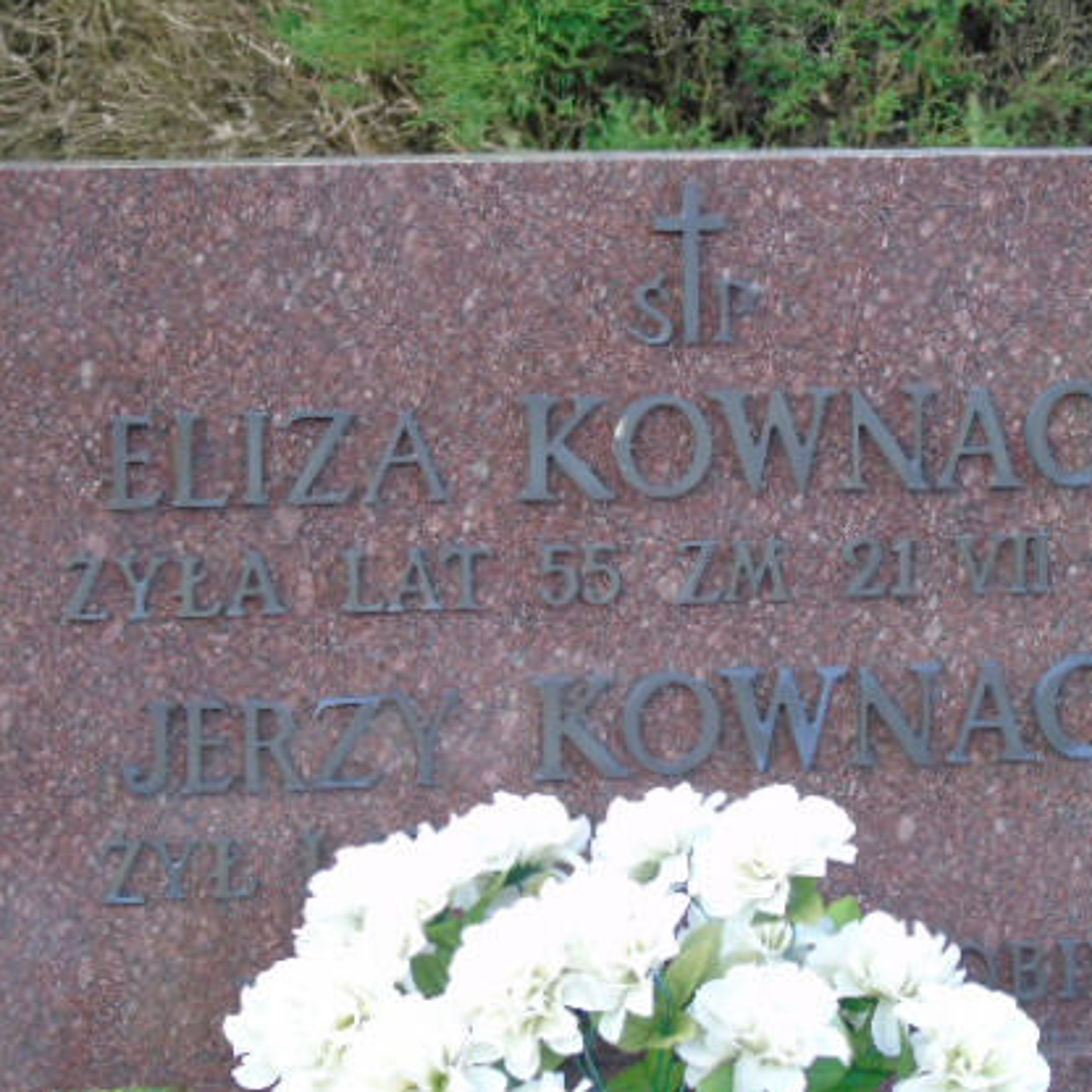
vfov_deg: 11.9
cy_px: 625
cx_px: 690
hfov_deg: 11.9
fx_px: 5246
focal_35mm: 147
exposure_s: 1/40
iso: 160
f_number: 4.4
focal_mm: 19
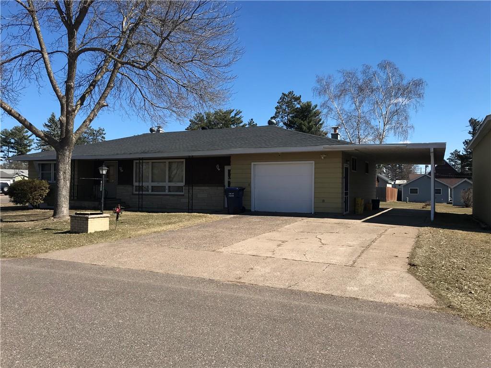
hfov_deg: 63.4
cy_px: 184
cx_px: 246
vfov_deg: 49.7
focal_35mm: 28
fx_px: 397
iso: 20
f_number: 1.8
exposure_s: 1/1842
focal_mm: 3.99
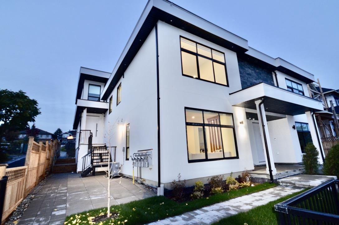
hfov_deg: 100.5
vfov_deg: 77.1
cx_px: 170
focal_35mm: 15
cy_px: 112
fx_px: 141
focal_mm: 10
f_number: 4
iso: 640
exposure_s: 1/60
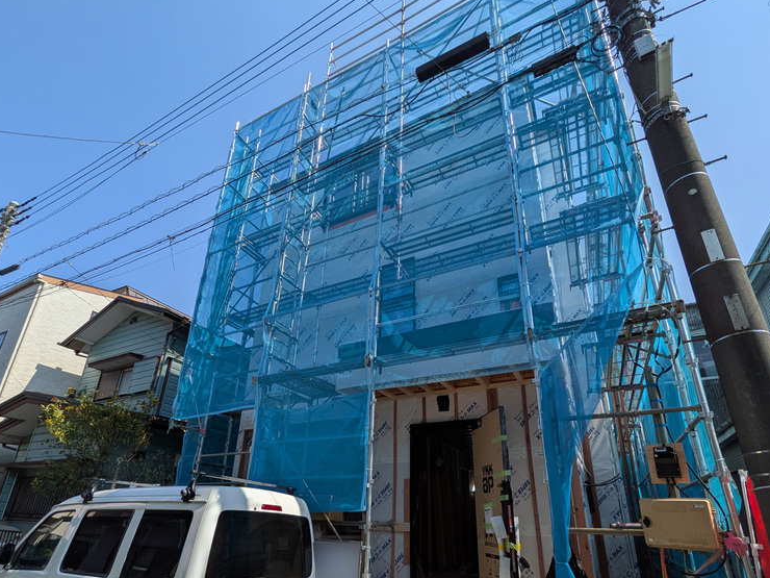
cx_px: 381
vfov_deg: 70.2
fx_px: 400
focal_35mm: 18
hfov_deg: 87.8
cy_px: 368
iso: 49
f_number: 2.2
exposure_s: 1/1852
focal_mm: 1.83
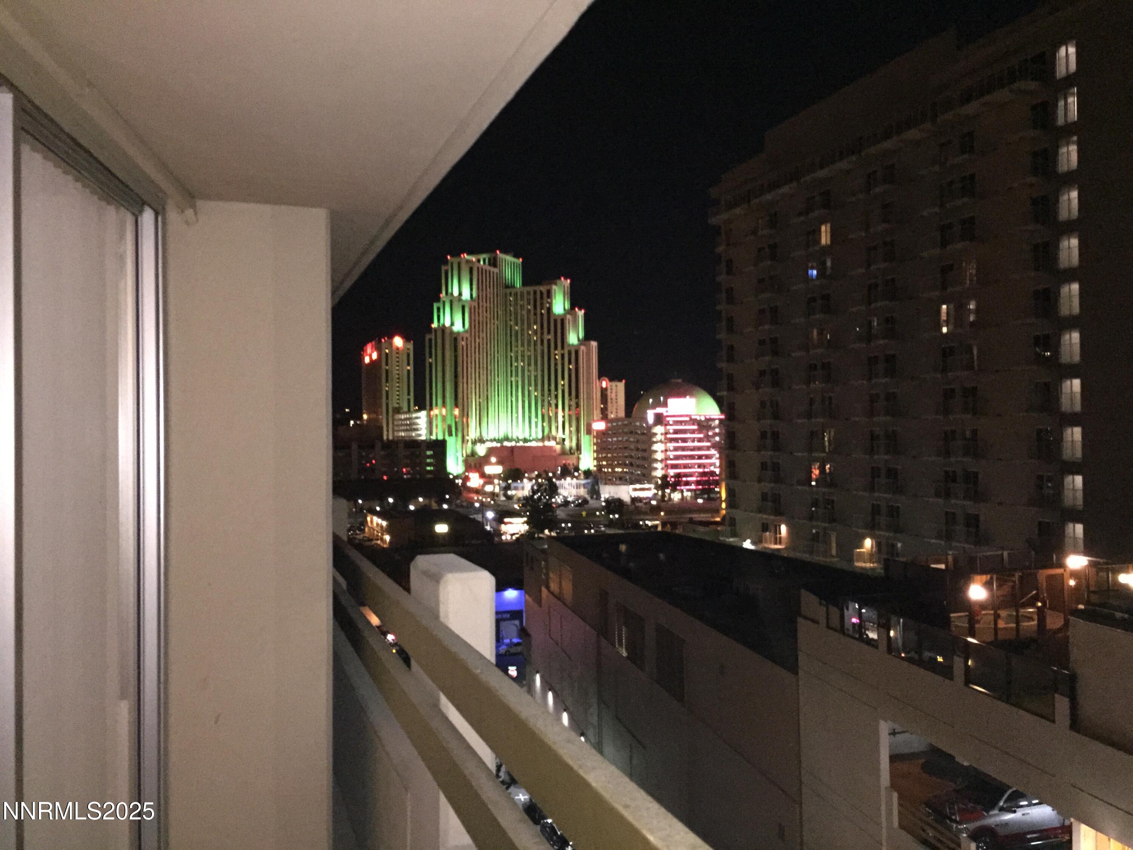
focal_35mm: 29
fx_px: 949
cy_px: 425
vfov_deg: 48.2
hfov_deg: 61.7
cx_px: 566
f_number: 2.2
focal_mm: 4.15
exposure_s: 1/16
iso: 1000
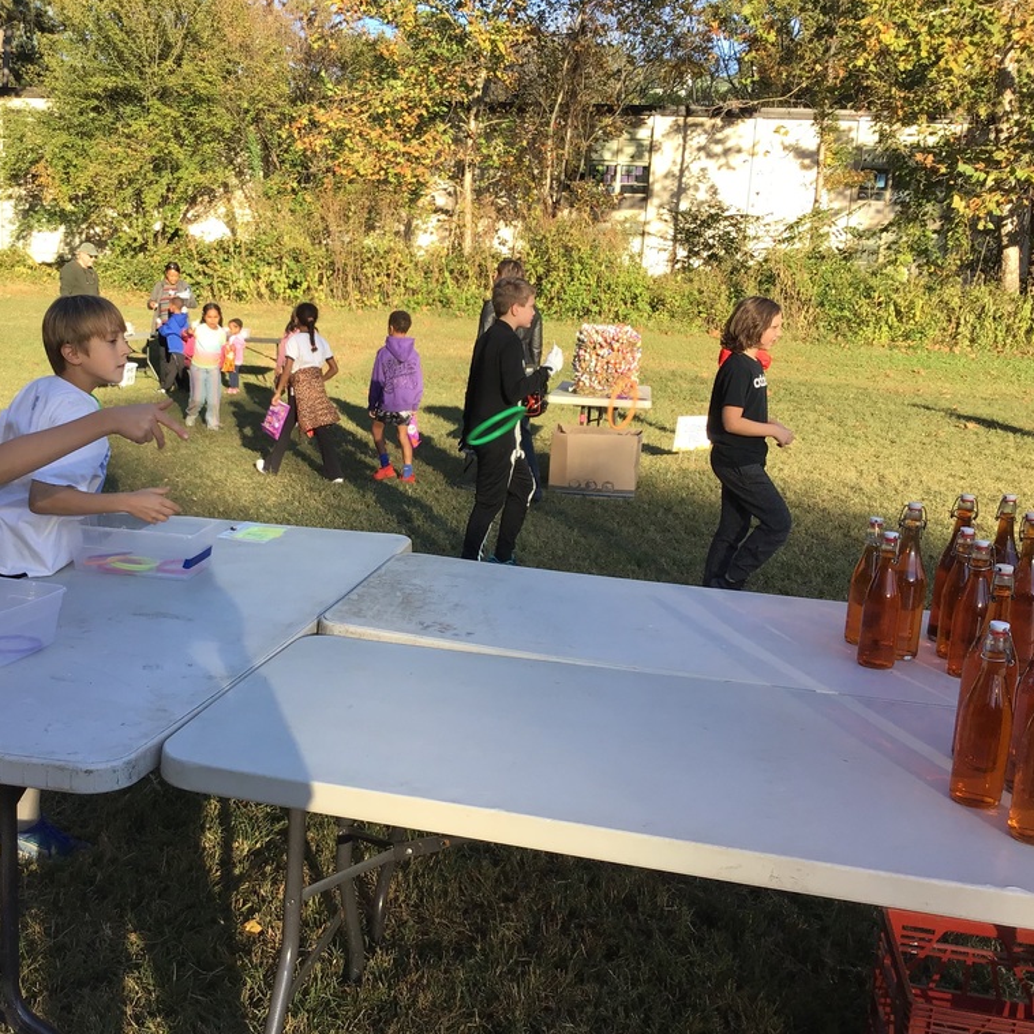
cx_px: 368
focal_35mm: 37
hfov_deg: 44.4
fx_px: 1250
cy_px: 513
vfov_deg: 44.9
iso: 25
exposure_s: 1/327
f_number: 2.4
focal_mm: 3.3
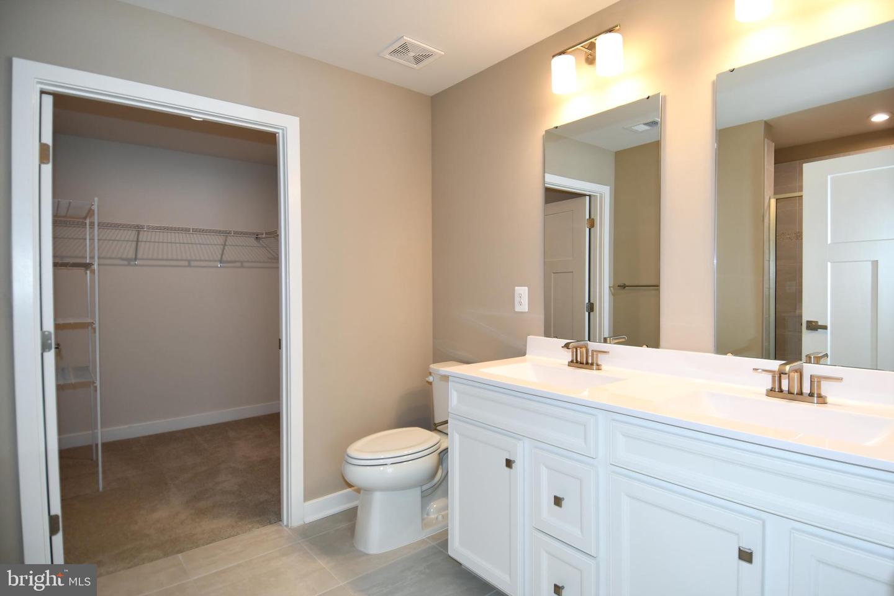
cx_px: 447
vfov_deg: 67.4
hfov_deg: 90.0
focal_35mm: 18
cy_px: 298
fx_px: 447
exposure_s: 1/60
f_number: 4
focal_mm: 12
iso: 250
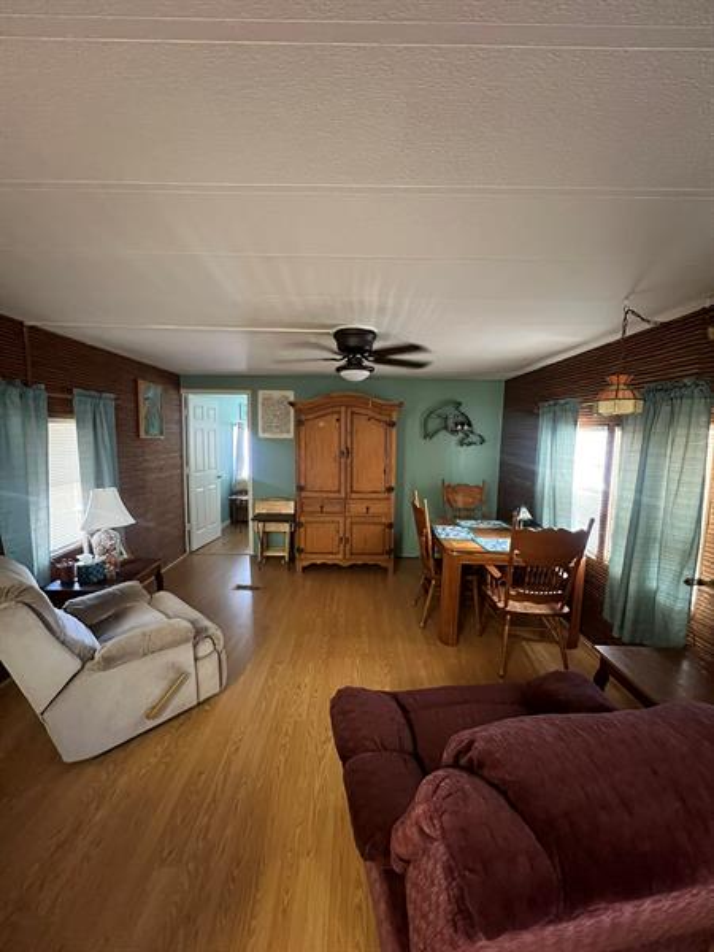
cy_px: 476
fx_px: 358
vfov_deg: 106.2
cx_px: 357
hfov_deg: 89.9
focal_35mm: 13
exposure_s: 1/40
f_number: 1.8
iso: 1000
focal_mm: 1.57
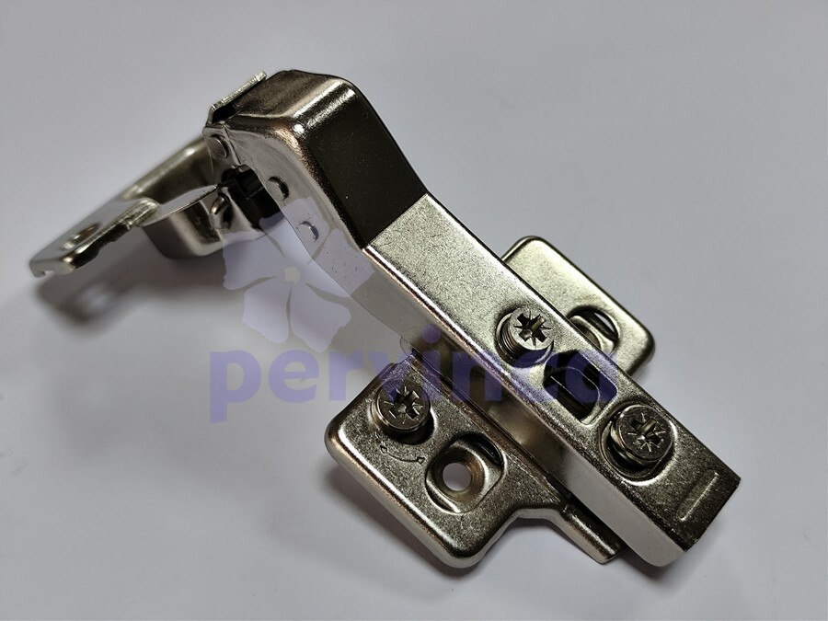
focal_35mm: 46
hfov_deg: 41.2
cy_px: 310
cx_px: 414
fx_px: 1100
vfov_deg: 31.5
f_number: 1.65
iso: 250
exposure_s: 1/33.3
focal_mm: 6.14
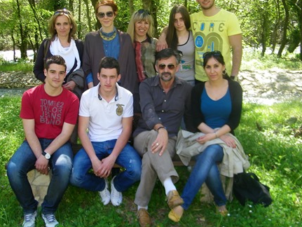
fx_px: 367
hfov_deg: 44.5
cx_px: 120
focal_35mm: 42
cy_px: 99
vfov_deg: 34.4
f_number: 3.6
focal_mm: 6
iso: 80
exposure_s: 1/100
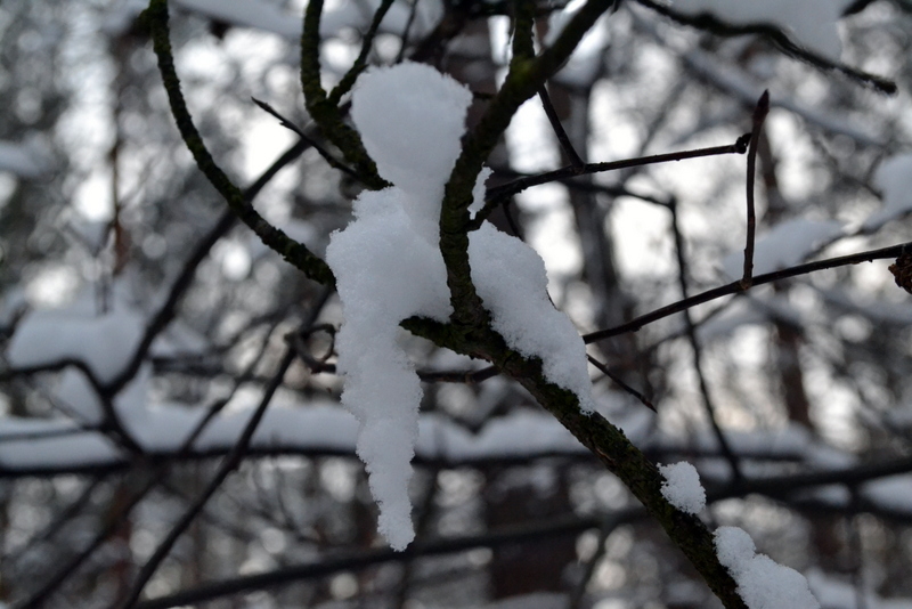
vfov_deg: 25.1
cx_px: 456
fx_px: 1368
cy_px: 304
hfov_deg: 36.9
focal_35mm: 54
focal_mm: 36
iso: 3200
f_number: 8
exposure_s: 1/250
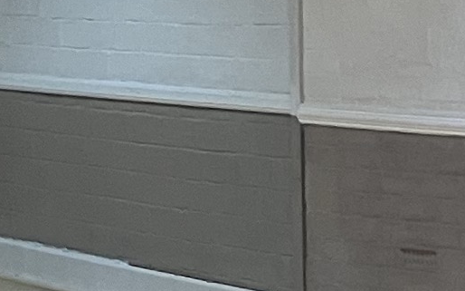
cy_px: 431
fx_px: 2952
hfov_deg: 9.0
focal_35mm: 233
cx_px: 128
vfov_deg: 5.6
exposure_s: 1/50
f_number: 1.8
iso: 200
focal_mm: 3.99
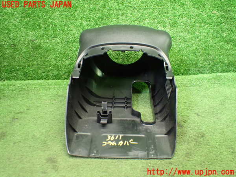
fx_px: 205
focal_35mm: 30
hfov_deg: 60.0
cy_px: 88
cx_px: 118
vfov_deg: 46.8
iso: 800
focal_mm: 5.4
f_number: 2.3
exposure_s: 1/50
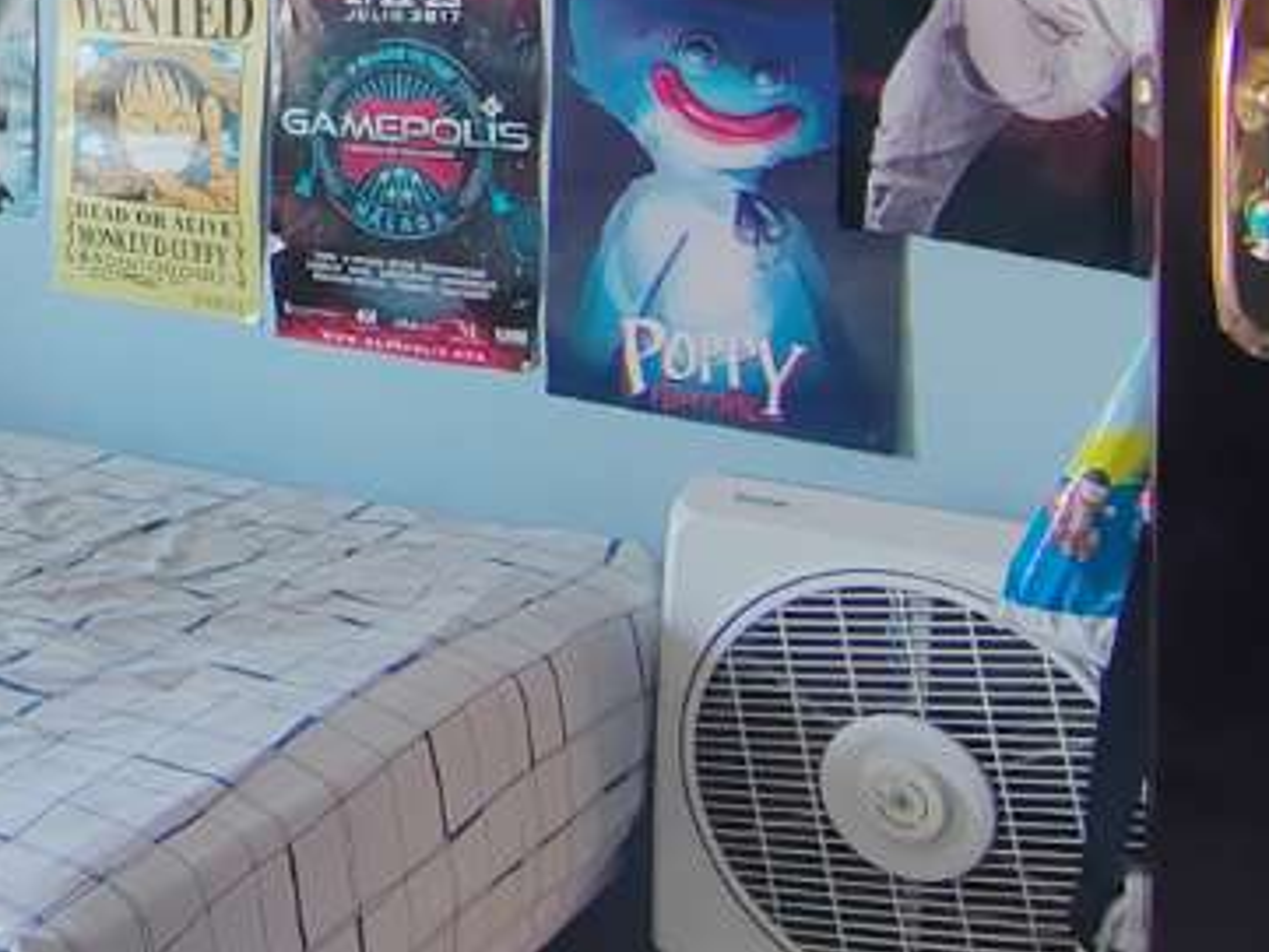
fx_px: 1980
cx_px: -246
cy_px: -47
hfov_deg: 30.3
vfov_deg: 25.4
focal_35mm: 54
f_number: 2.2
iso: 354
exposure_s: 1/50
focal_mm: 2.16
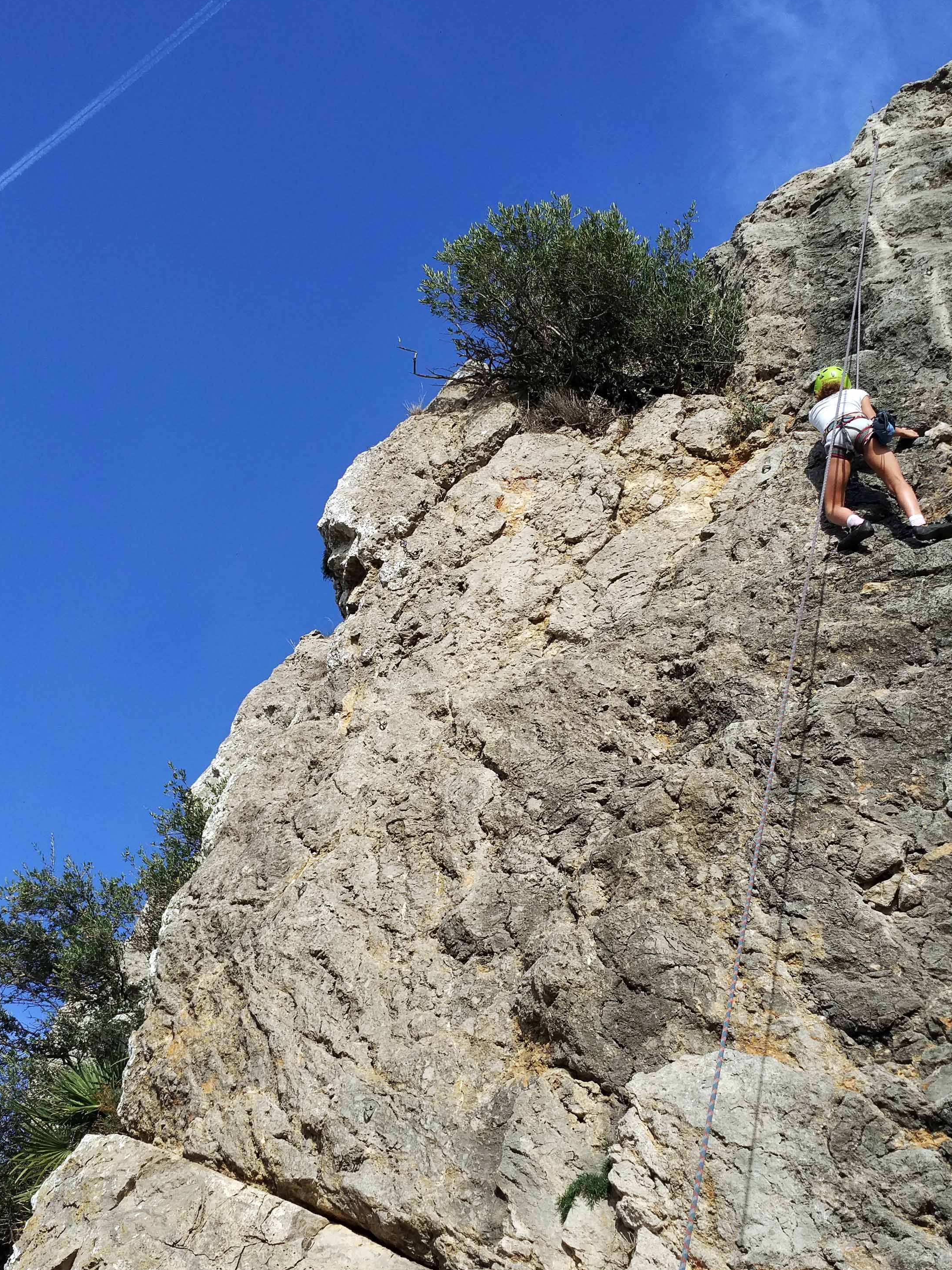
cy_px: 639
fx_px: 1577
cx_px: 464
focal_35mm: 43
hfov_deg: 33.6
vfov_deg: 43.8
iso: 100
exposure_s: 1/1170
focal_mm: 4.12
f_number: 2
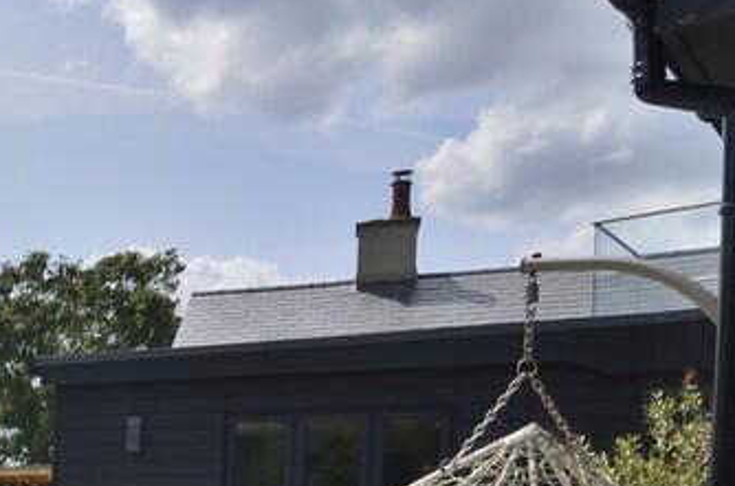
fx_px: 1029
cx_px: -268
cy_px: 578
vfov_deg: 24.2
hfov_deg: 29.7
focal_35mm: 51
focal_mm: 11
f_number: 8
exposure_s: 1/250
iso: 100
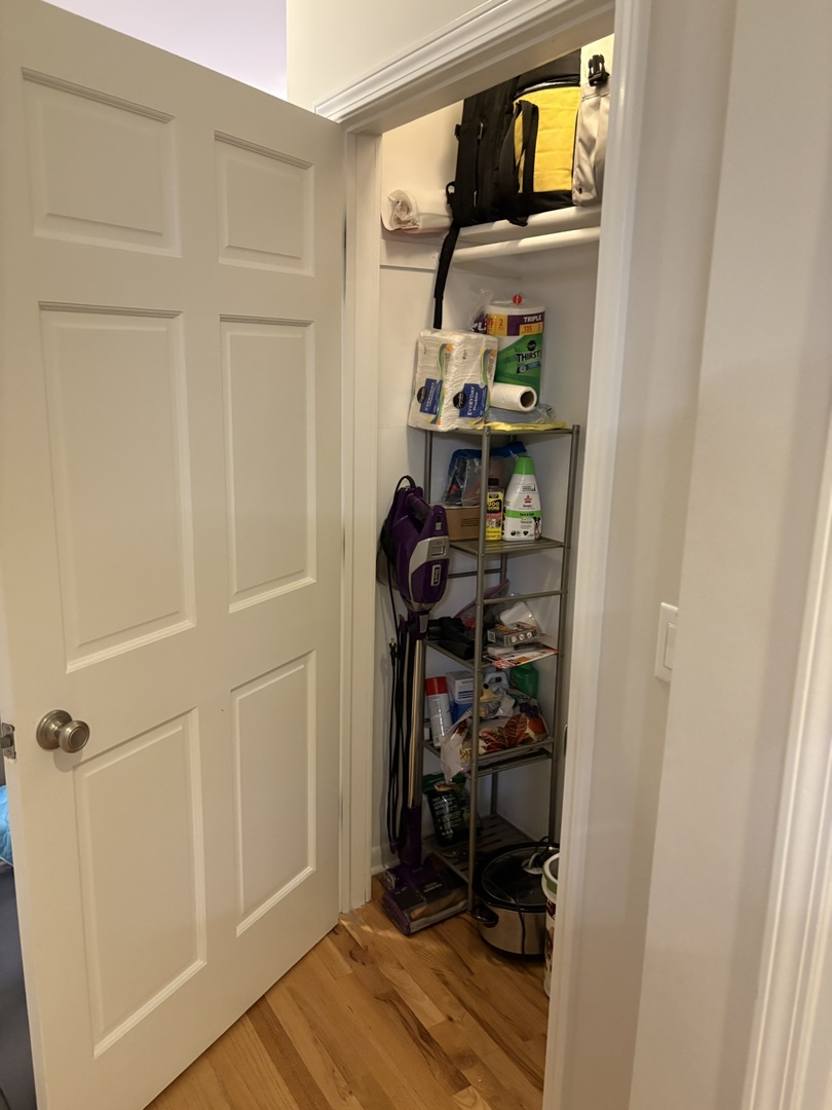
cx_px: 416
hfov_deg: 53.1
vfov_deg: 67.3
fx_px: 833
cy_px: 555
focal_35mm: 26
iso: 400
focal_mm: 5.96
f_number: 1.6
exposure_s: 1/40
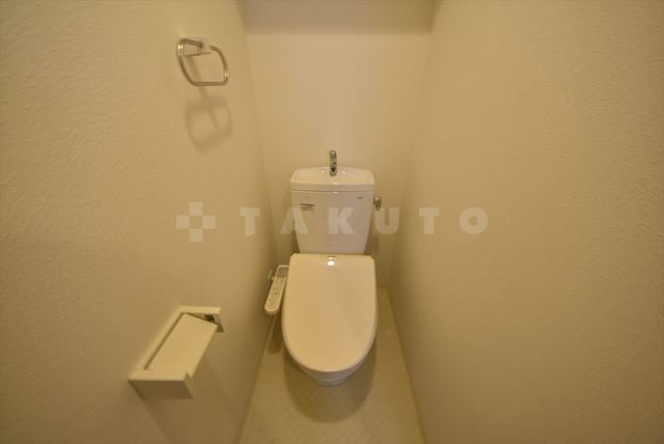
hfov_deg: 112.6
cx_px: 332
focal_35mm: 12
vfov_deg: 90.1
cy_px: 222
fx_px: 222
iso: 100
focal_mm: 8
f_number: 4.5
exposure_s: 1/5
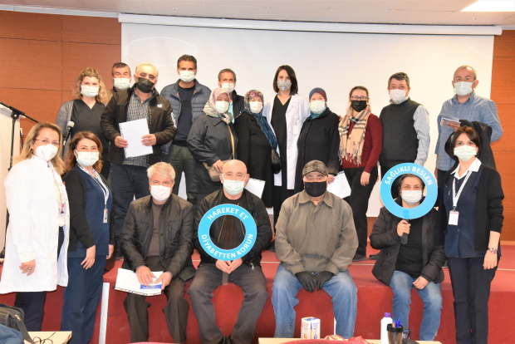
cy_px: 172
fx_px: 658
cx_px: 258
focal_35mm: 46
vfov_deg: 29.3
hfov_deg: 42.7
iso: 6400
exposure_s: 1/60
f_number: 8
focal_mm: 46
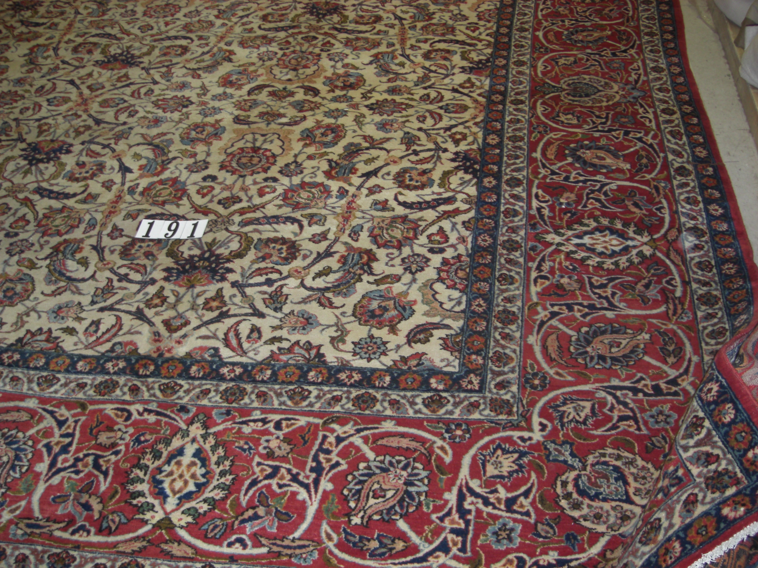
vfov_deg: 37.7
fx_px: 832
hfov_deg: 49.0
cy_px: 284
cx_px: 379
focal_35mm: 38
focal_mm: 7.9
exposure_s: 1/60
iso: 200
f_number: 2.8
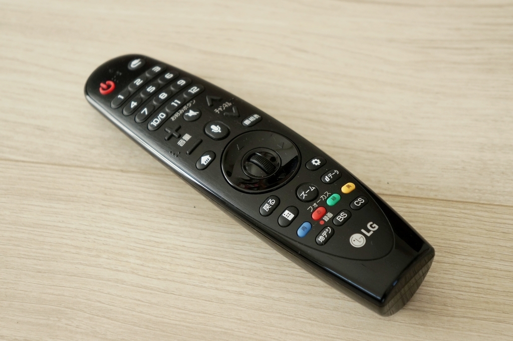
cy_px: 170
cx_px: 256
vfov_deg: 16.5
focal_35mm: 82
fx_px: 1175
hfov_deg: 24.6
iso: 400
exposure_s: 1/125
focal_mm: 55
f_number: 5.6
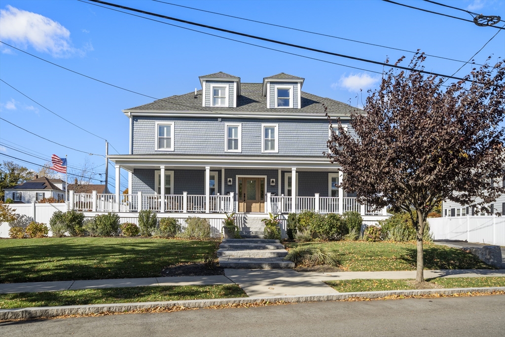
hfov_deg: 78.6
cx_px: 252
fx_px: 309
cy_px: 168
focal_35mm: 22
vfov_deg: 57.2
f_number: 8
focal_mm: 22
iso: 320
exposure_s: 1/400
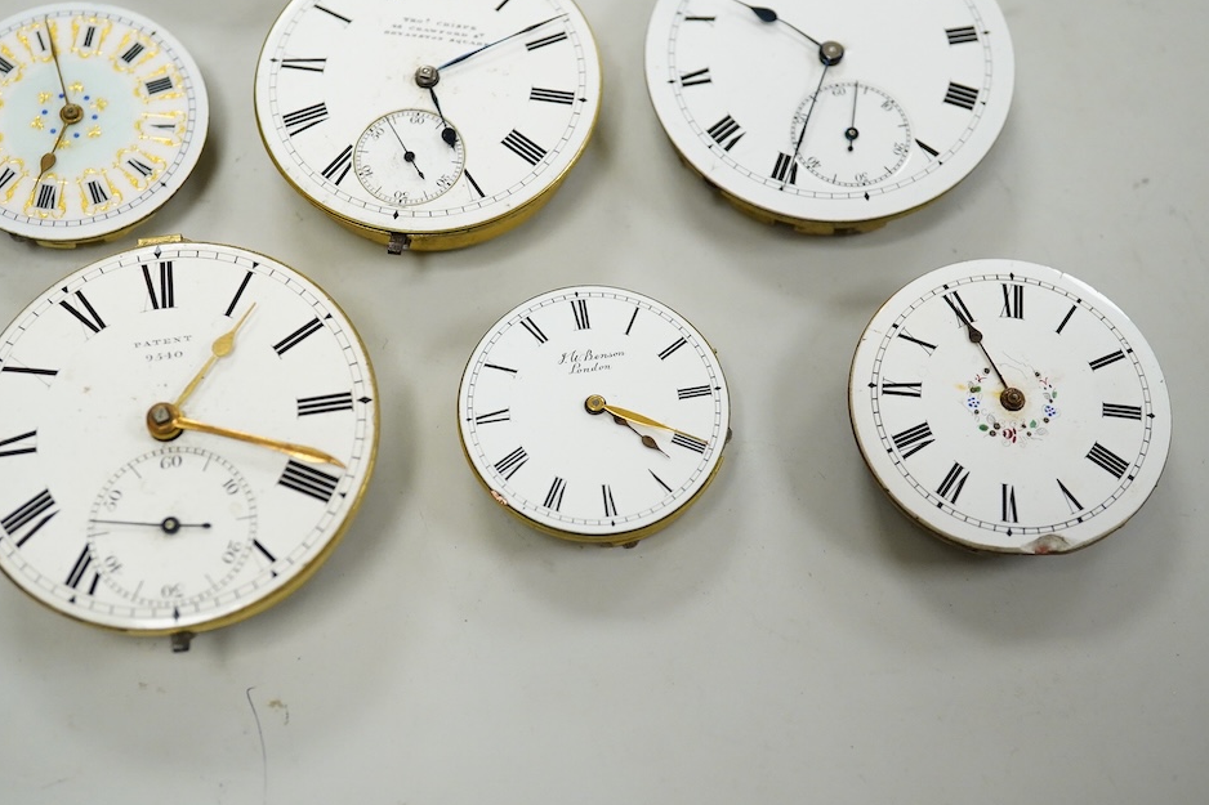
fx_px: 1813
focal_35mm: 54
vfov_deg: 25.0
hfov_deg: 36.9
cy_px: 384
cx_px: 595
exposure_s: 1/400
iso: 3200
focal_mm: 30
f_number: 7.1
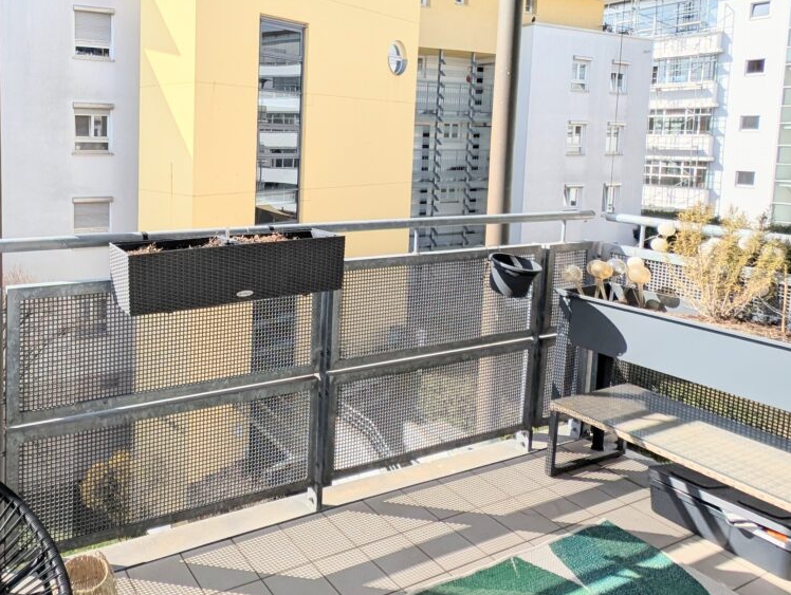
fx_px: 526
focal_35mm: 23
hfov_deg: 66.8
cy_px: 176
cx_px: 155
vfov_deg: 57.1
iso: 39
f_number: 1.95
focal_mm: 2.23
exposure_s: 1/2004
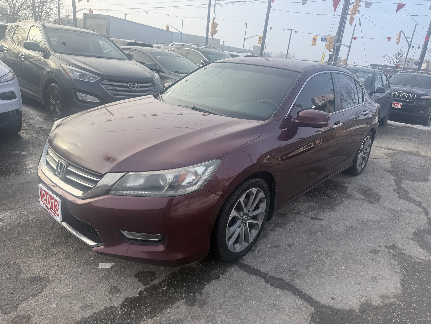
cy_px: 162
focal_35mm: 24
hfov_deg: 71.6
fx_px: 299
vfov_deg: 56.8
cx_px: 216
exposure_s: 1/1192
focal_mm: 6.76
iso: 80
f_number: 1.78
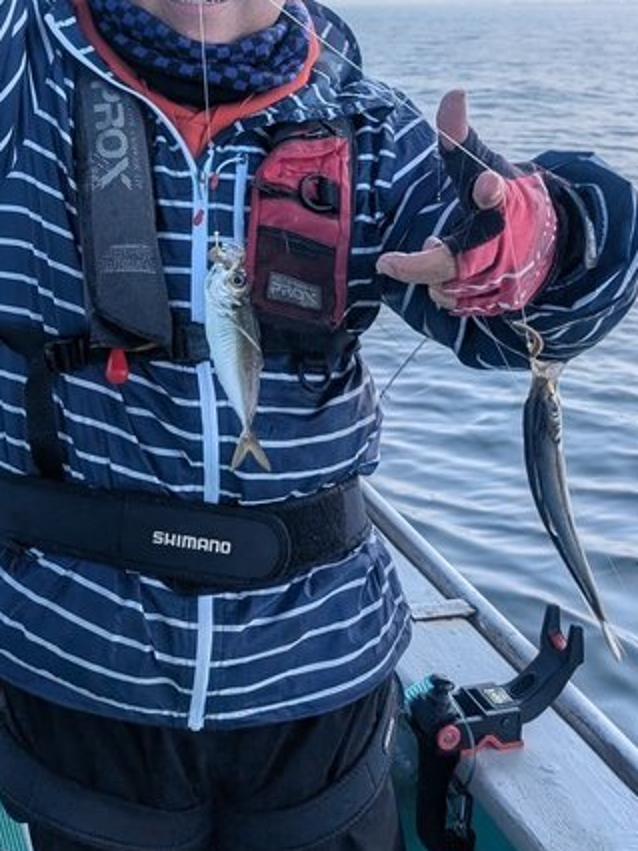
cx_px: 124
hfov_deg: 29.5
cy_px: 176
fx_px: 1181
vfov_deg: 38.3
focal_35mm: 48
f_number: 1.68
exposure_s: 1/1302
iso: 21
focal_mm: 6.9
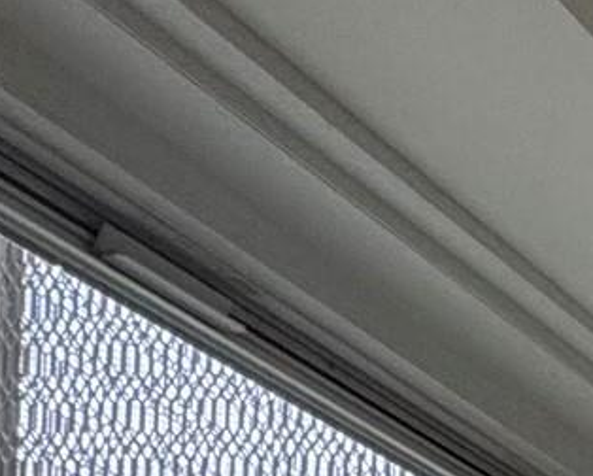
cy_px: 1233
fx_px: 1564
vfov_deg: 12.4
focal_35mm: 89
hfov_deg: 12.5
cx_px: 1651
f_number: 2.2
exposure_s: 1/120
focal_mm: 2.22
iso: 200
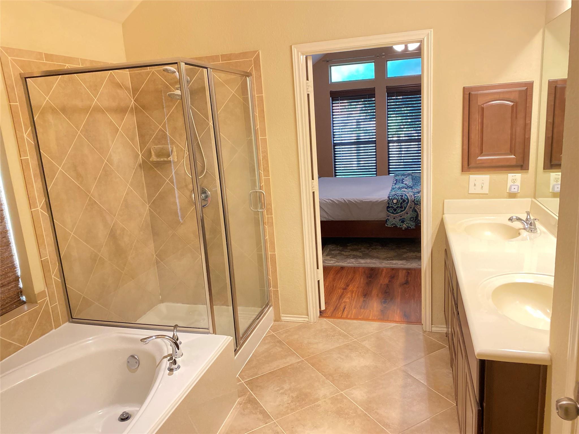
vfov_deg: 53.1
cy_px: 217
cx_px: 290
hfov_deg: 67.3
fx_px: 435
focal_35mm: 26
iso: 500
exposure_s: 1/30
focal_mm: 4.25
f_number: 1.8
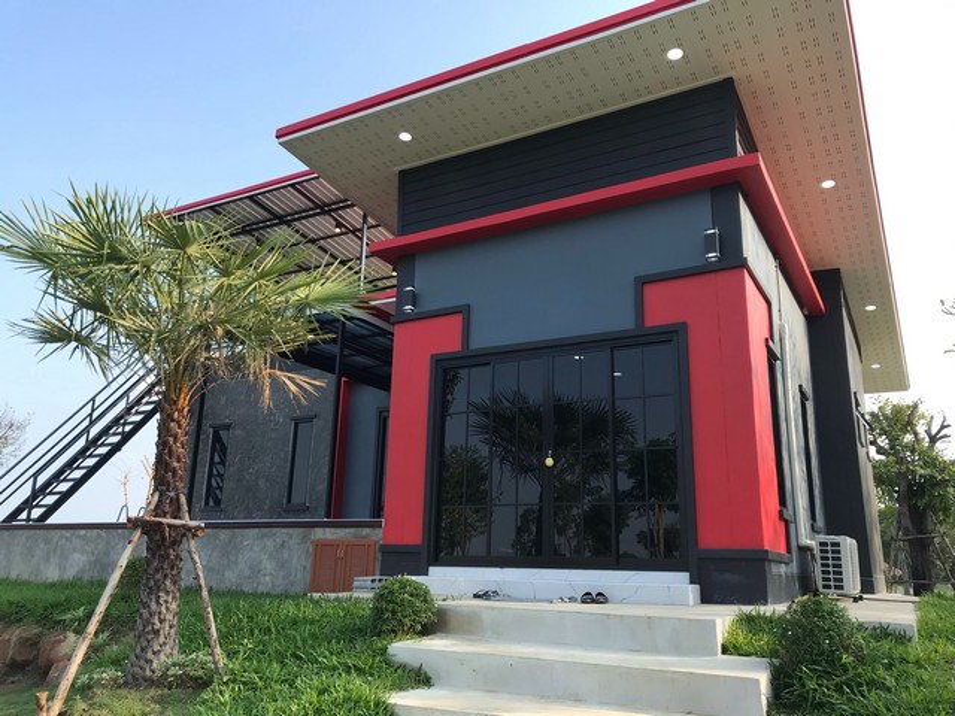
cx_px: 478
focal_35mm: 28
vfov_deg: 49.7
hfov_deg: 63.4
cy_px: 358
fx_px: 772
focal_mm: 3.99
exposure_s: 1/725
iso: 20
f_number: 1.8
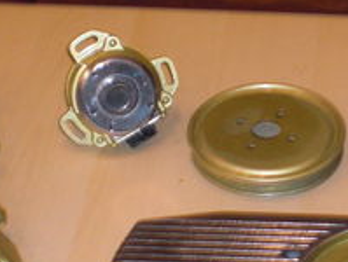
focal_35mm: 122
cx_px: 292
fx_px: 1229
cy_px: 328
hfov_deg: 16.0
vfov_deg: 11.9
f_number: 3.1
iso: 200
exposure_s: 1/60
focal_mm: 6.3
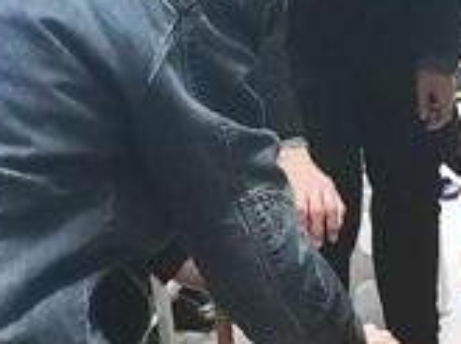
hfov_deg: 18.5
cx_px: 411
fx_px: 1395
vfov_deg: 14.0
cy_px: 190
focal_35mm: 105
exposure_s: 1/20
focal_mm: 3.84
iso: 500
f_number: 2.2
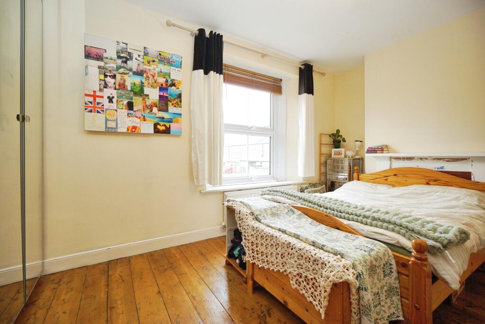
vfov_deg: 77.3
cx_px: 242
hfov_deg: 100.4
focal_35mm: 15
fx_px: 202
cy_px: 162
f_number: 4
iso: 250
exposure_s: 1/100
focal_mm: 10
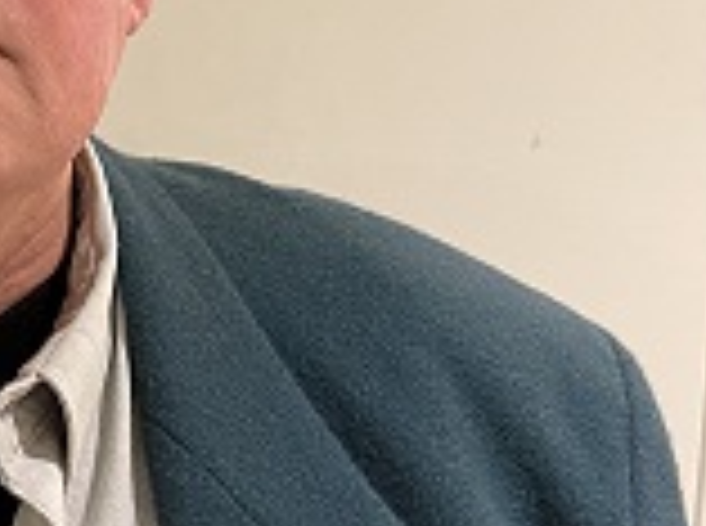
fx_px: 1689
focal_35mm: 83
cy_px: -47
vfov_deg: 17.1
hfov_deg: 21.0
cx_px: -261
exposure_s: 1/40
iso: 500
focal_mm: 5.1
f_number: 1.6
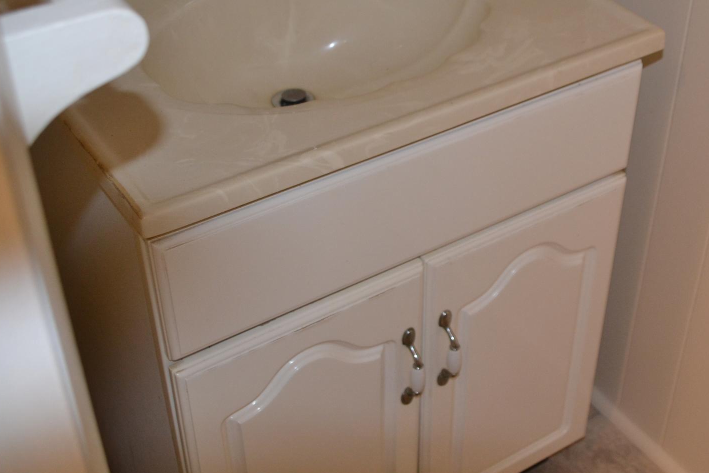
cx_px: 441
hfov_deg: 38.0
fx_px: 1024
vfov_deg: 26.0
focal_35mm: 52
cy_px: 205
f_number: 4
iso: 1000
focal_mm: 24
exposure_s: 1/60
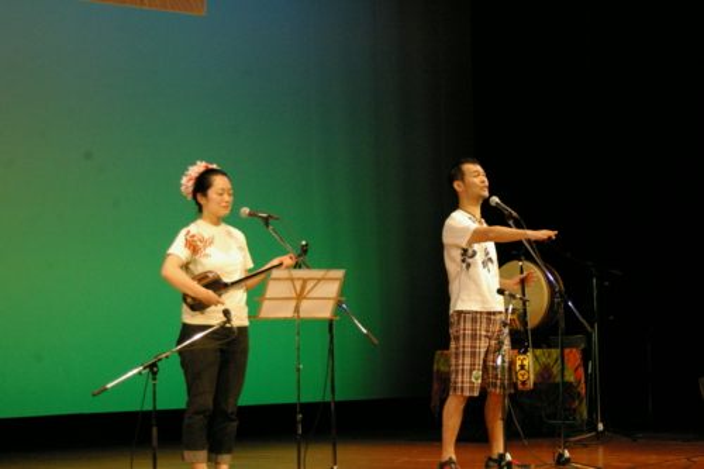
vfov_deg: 11.4
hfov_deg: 17.1
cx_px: 352
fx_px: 2346
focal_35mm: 120
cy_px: 234
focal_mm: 80
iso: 1600
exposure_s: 1/125
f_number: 5.6
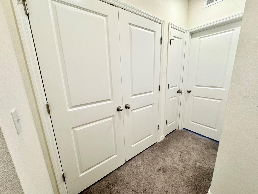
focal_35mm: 14
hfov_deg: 102.1
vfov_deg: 85.7
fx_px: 104
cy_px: 97
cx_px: 129
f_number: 2.2
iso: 160
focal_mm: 2.22
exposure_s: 1/120
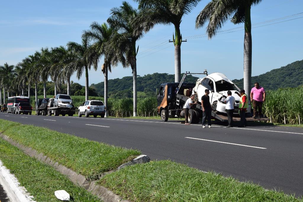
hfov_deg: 31.9
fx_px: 531
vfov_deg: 21.6
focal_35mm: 63
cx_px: 152
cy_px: 101
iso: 400
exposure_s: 1/400
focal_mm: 42
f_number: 14
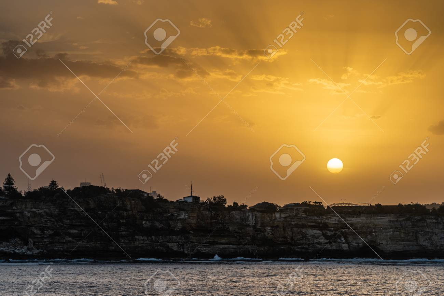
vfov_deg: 10.2
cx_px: 222
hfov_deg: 15.2
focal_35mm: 135
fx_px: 1664
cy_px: 148
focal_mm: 135
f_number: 6.3
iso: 100
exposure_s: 1/400
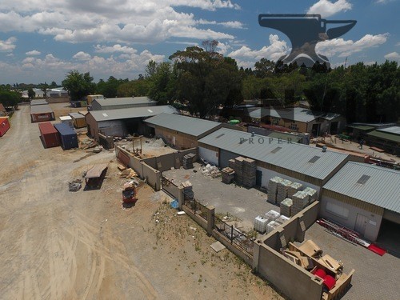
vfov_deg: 66.0
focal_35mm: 20
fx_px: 231
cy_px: 150
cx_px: 200
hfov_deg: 81.7
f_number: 2.8
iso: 100
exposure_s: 1/736
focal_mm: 3.61
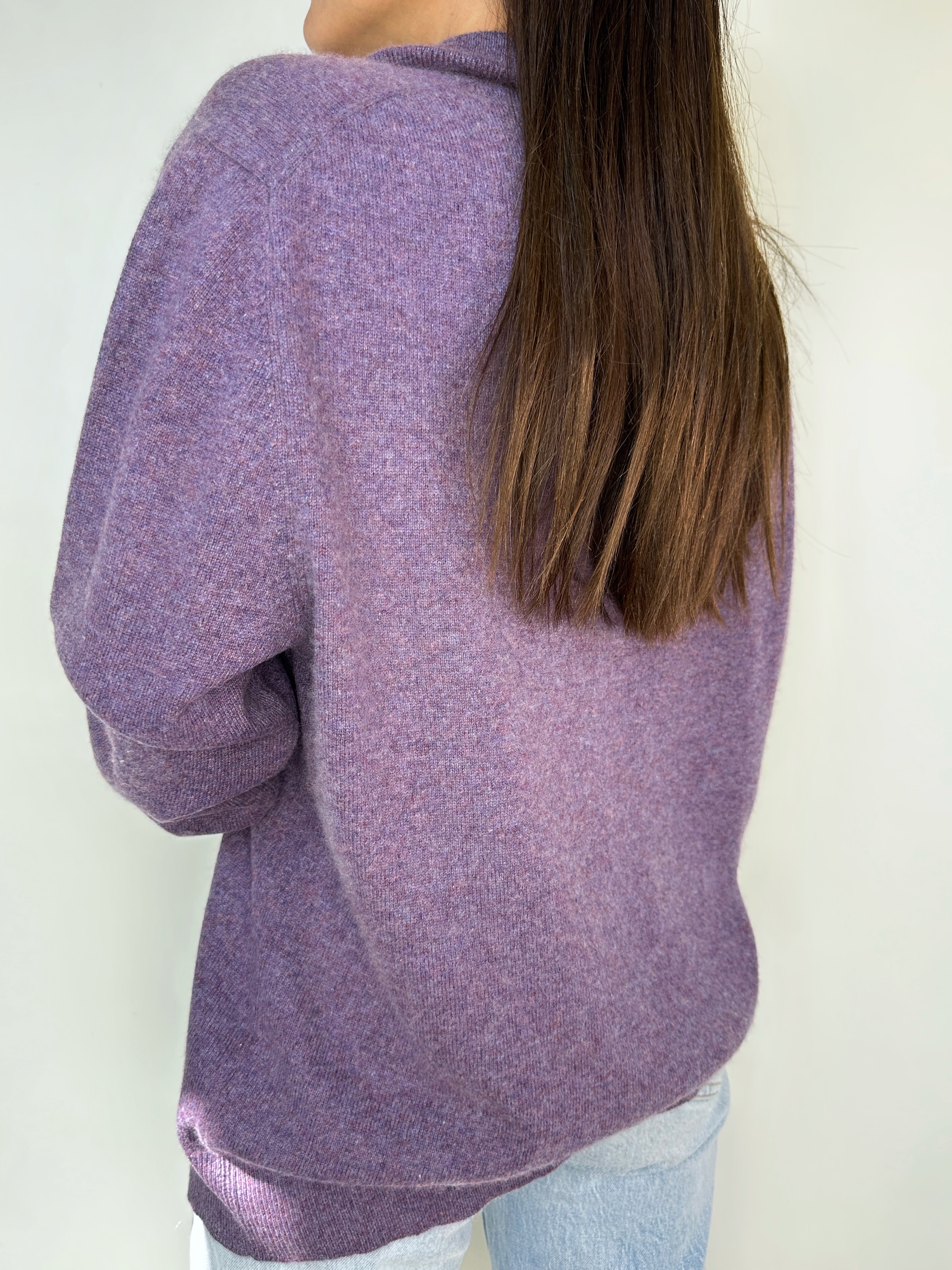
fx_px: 880
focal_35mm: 24
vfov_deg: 71.6
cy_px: 635
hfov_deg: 56.8
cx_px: 476
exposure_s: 1/100
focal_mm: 6.86
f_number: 1.78
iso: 64
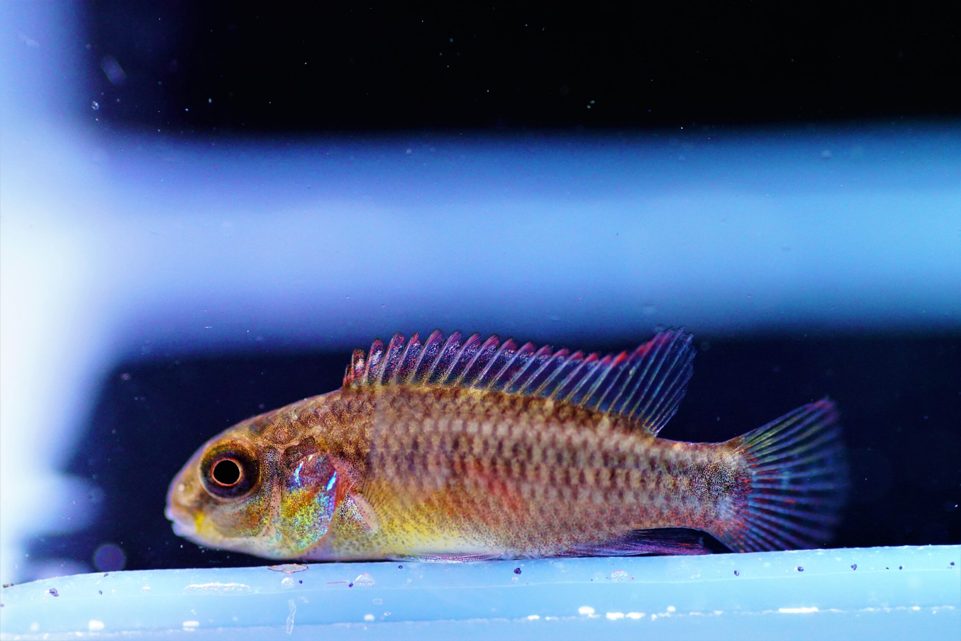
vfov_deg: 10.2
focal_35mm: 135
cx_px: 480
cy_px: 320
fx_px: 3604
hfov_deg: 15.2
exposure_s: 1/640
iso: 3200
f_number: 2.8
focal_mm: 90
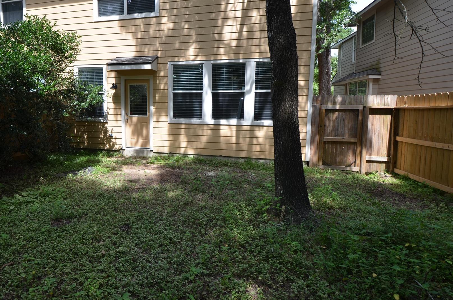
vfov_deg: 63.9
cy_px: 125
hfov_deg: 85.9
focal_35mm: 19
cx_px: 180
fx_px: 239
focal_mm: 10
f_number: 7.1
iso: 200
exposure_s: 1/200
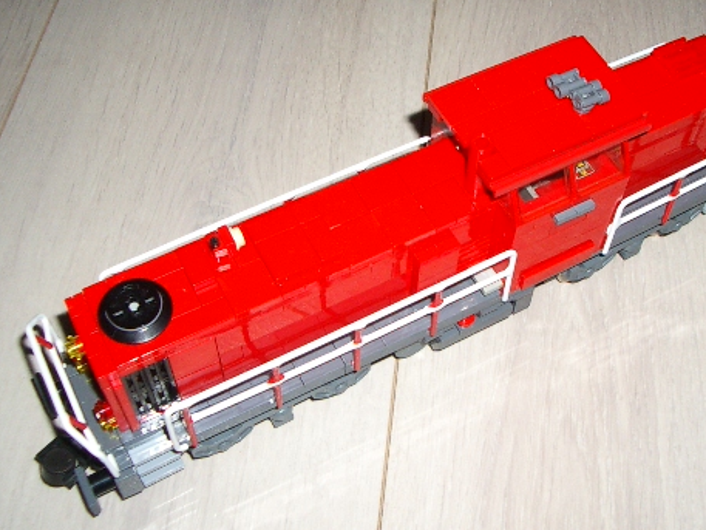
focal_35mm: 49
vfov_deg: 29.7
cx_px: 403
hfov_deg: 38.8
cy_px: 266
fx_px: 1000
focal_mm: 5.8
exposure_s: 1/40
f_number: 2.6
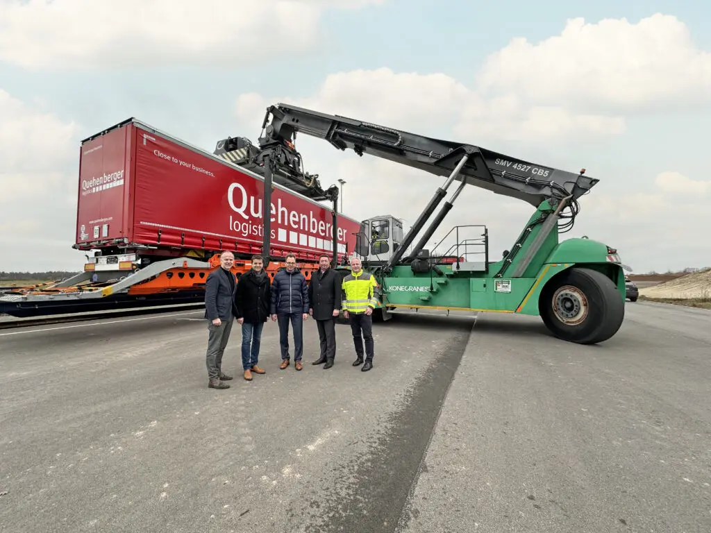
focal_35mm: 14
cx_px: 356
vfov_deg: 85.7
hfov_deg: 102.1
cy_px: 266
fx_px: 288
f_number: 2.2
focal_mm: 2.22
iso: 40
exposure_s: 1/99
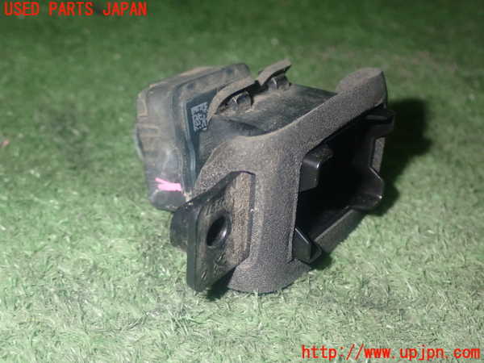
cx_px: 242
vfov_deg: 29.1
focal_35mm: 50
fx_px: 699
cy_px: 182
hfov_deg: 38.2
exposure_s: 1/50
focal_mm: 9.01
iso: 800
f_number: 9
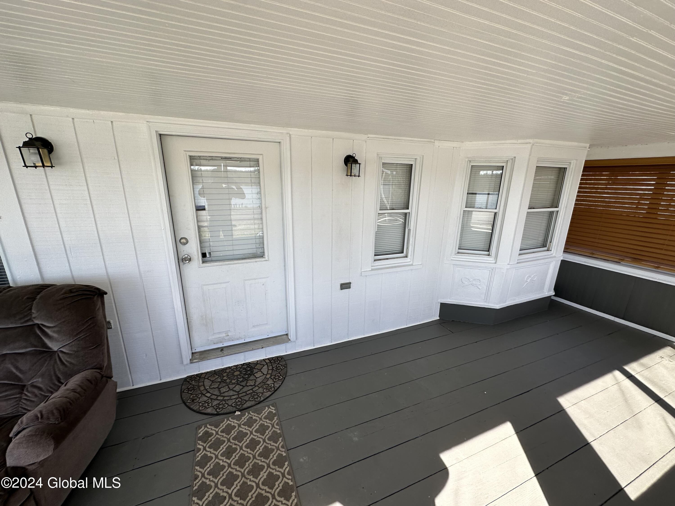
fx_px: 273
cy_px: 253
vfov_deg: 85.7
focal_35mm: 14
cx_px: 338
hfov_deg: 102.1
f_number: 2.2
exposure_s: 1/238
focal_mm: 2.22
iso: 40
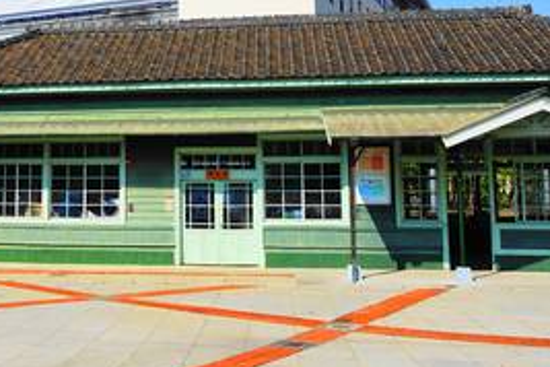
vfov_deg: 24.8
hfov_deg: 35.5
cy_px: 97
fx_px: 825
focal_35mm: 54
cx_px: 97
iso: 100
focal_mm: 16
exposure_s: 1/200
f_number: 7.1
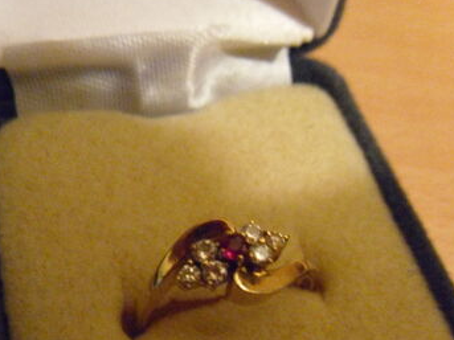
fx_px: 642
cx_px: 196
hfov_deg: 38.8
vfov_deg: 29.4
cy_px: 232
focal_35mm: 49
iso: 800
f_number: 3.5
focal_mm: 6.3
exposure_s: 1/12
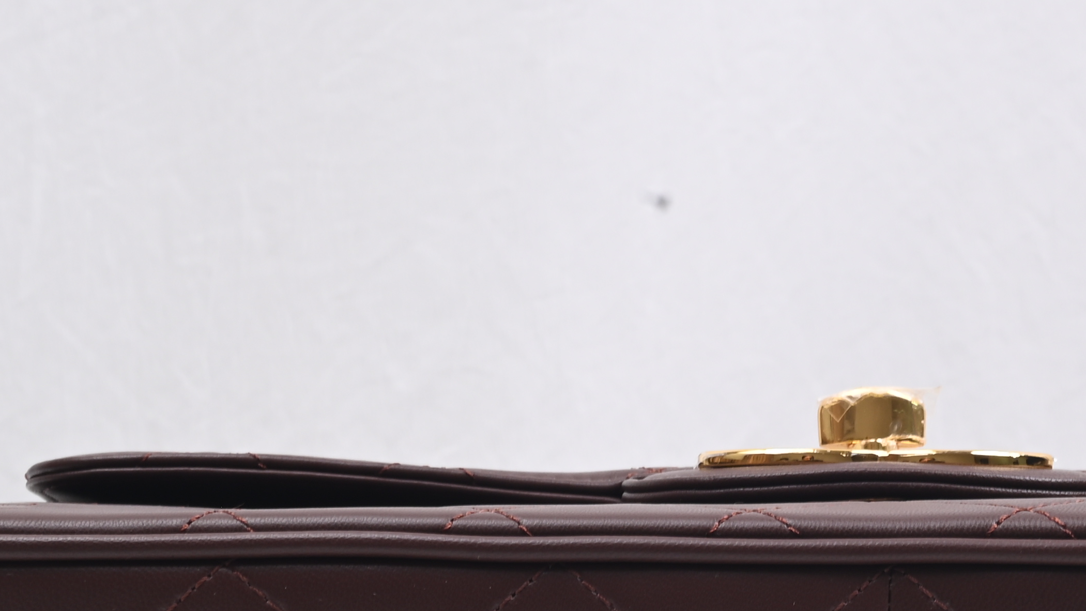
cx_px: 847
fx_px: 3456
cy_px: 393
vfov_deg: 10.1
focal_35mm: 120
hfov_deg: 17.7
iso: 100
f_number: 16
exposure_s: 1/2
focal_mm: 40
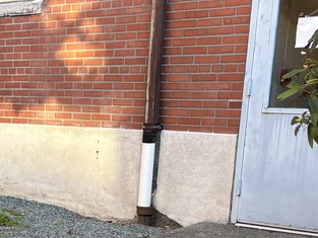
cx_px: -160
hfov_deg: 19.9
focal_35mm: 85
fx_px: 781
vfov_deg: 16.8
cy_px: 269
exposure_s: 1/122
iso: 64
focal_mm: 5.96
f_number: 1.6
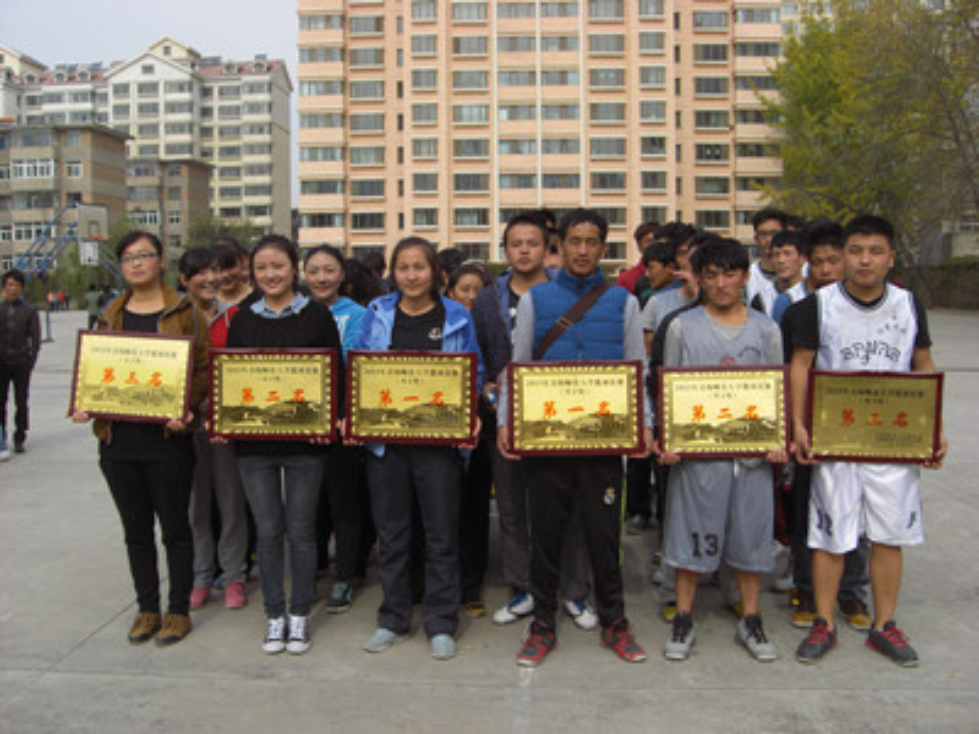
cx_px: 490
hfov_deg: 49.0
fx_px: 1075
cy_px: 367
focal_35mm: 38
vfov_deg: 37.7
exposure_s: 1/125
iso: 64
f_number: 8
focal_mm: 6.2
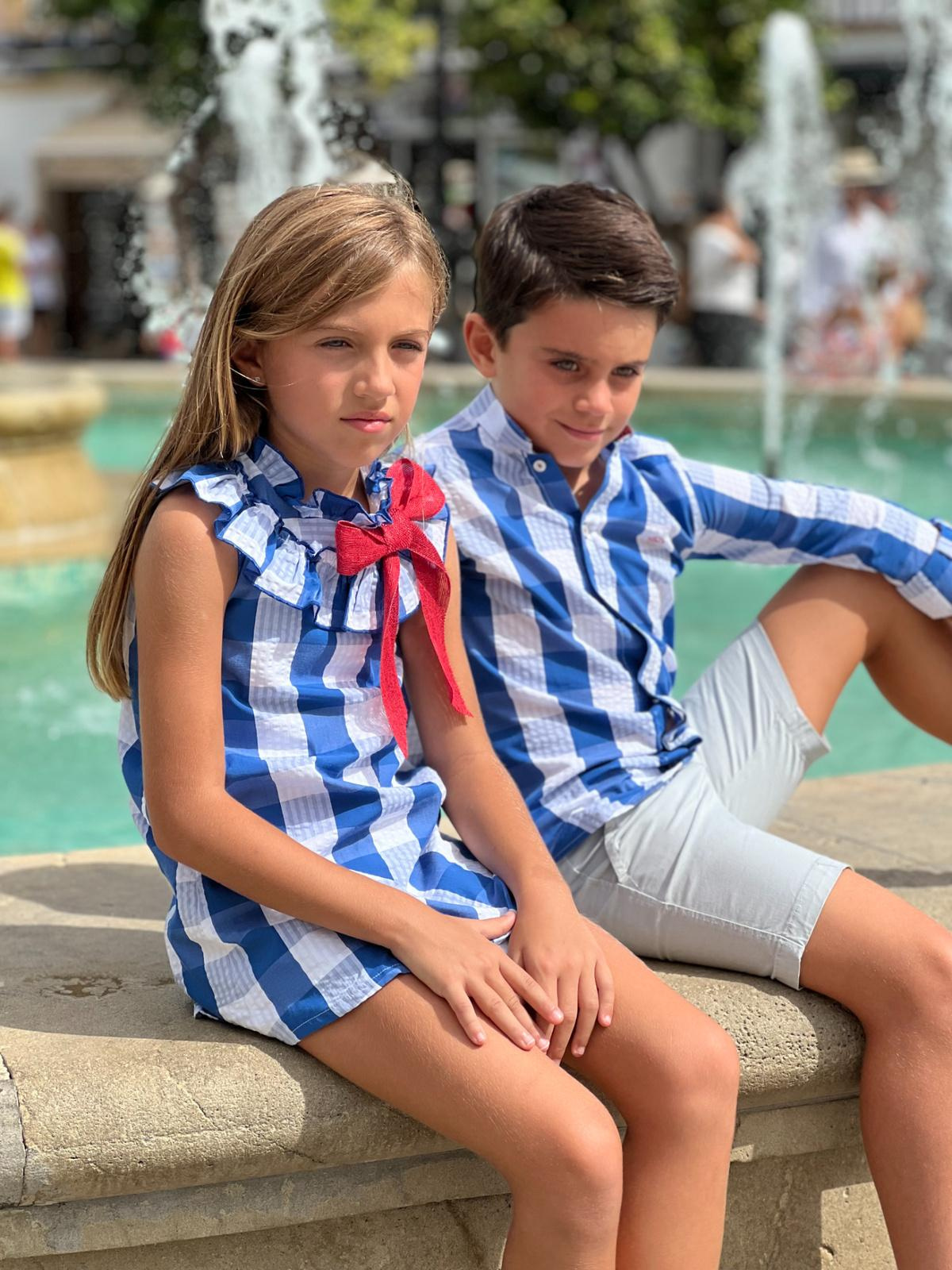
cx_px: 476
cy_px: 635
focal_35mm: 77
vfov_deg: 25.3
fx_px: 2824
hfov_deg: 19.1
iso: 32
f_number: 2.8
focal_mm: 9
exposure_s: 1/699
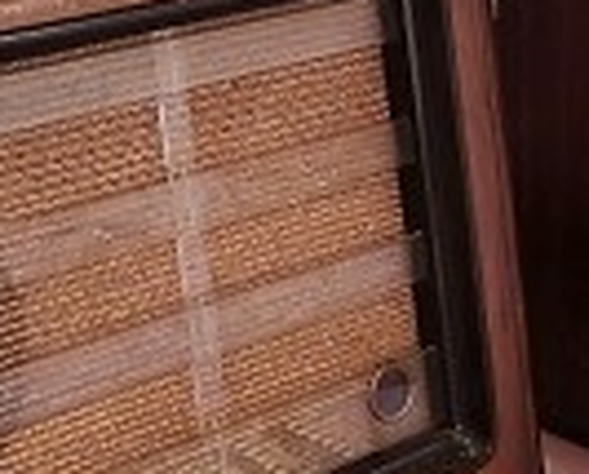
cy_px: 288
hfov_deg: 24.1
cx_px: 350
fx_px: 1380
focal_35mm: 79
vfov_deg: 19.5
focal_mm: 3.95
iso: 640
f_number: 1.8
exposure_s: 1/100
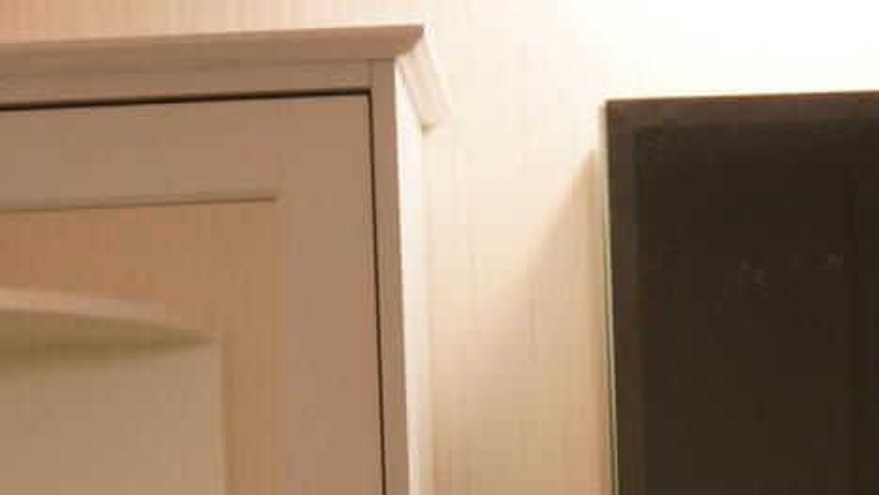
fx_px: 3241
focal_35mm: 139
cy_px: 1368
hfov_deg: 15.4
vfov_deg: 7.8
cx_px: 502
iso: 320
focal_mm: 21
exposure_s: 1/60
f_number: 4
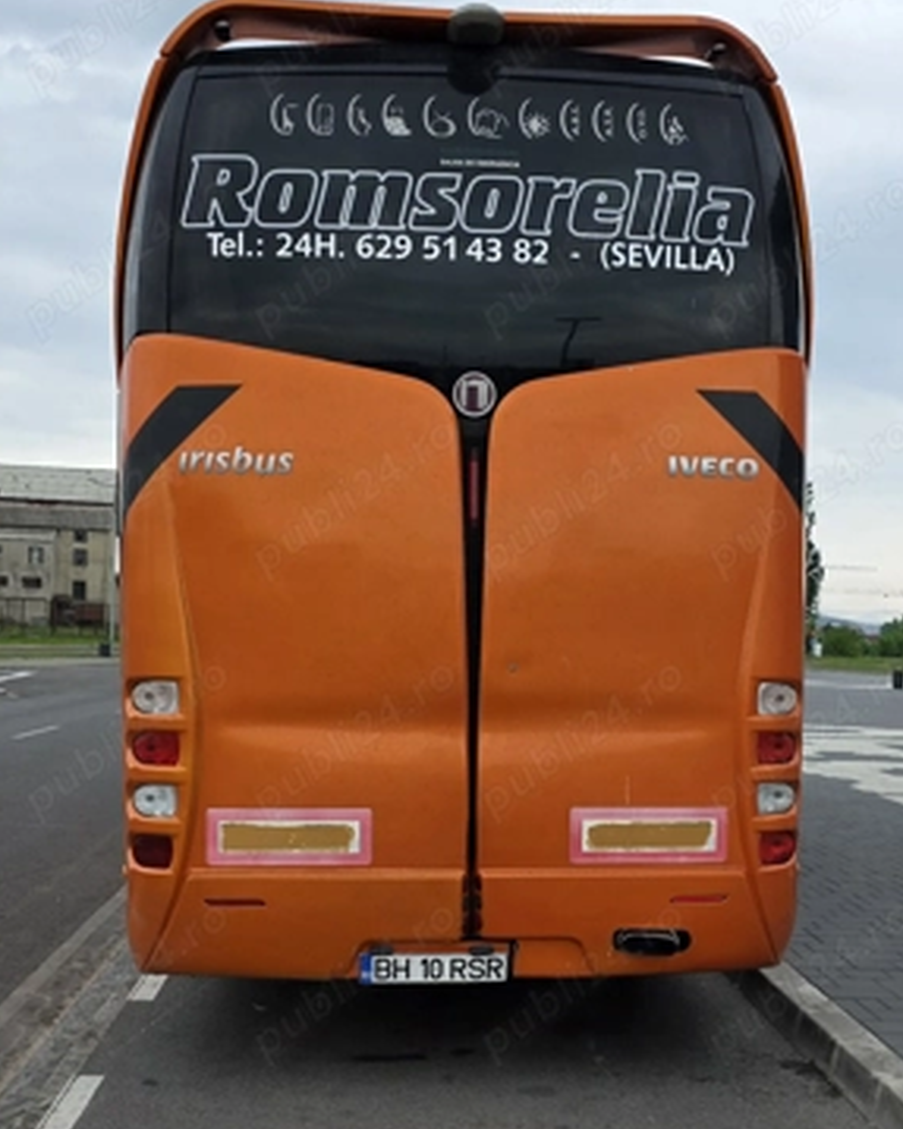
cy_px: 544
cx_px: 450
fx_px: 836
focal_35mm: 25
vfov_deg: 68.1
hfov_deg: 56.8
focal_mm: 6.3
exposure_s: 1/182
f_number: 1.7
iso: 12
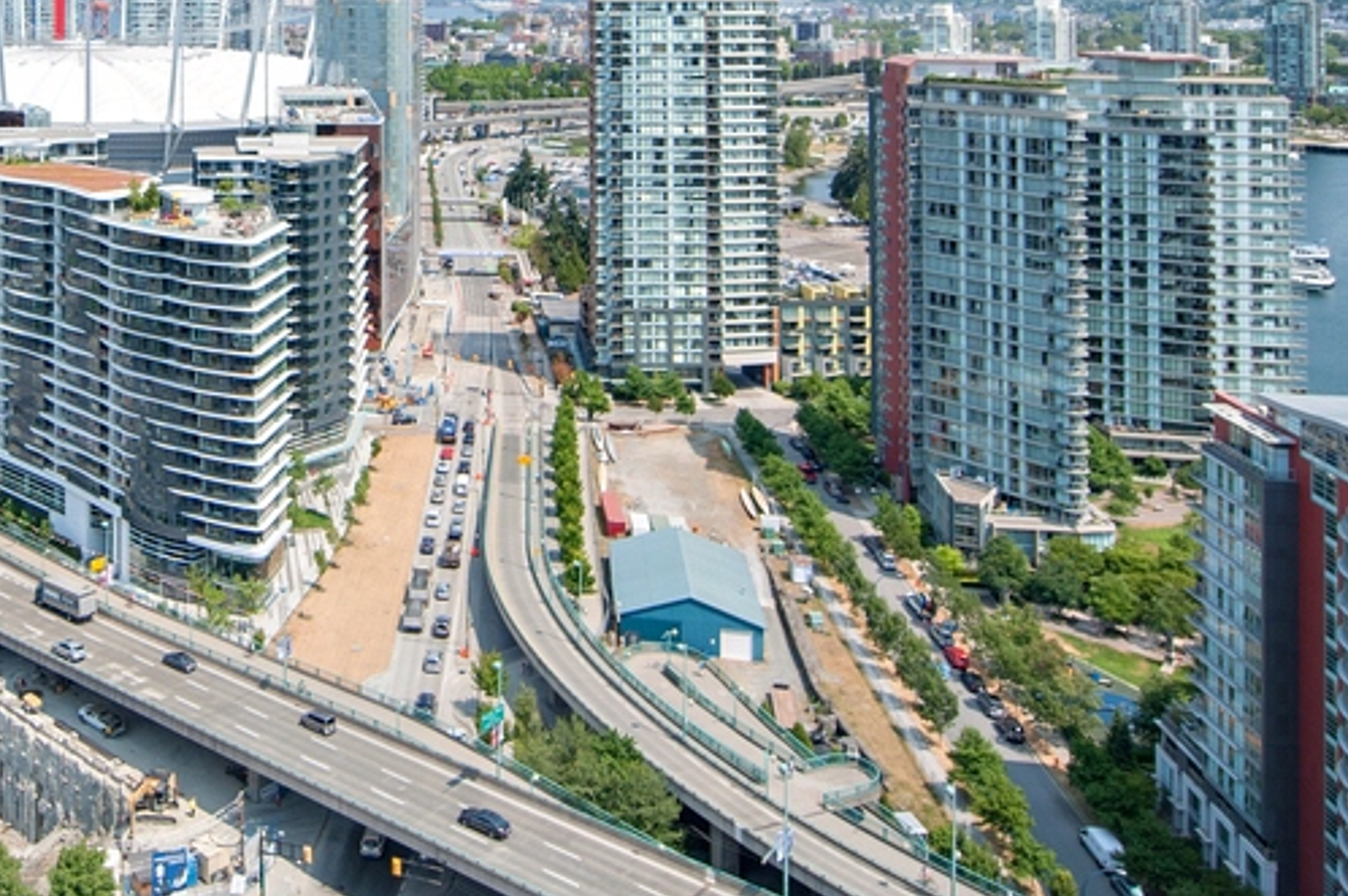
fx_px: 1347
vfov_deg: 33.3
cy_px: -24
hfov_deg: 49.1
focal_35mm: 36
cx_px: 211
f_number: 8
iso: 200
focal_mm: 14
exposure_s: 1/2000
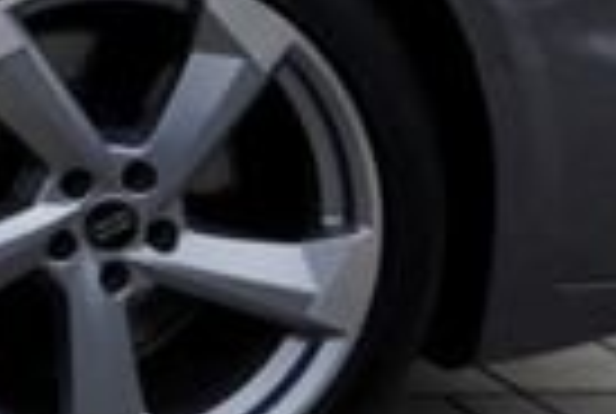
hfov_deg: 8.7
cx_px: -1425
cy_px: -713
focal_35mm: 179
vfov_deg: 7.1
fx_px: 3070
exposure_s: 1/400
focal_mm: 24
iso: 100
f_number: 8
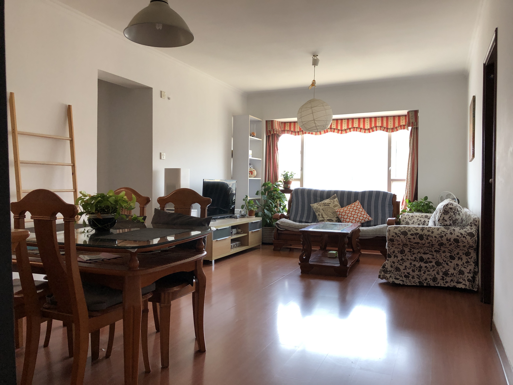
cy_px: 192
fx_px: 415
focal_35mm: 28
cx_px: 256
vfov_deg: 49.7
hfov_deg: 63.4
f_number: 1.8
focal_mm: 4
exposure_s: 1/40
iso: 25
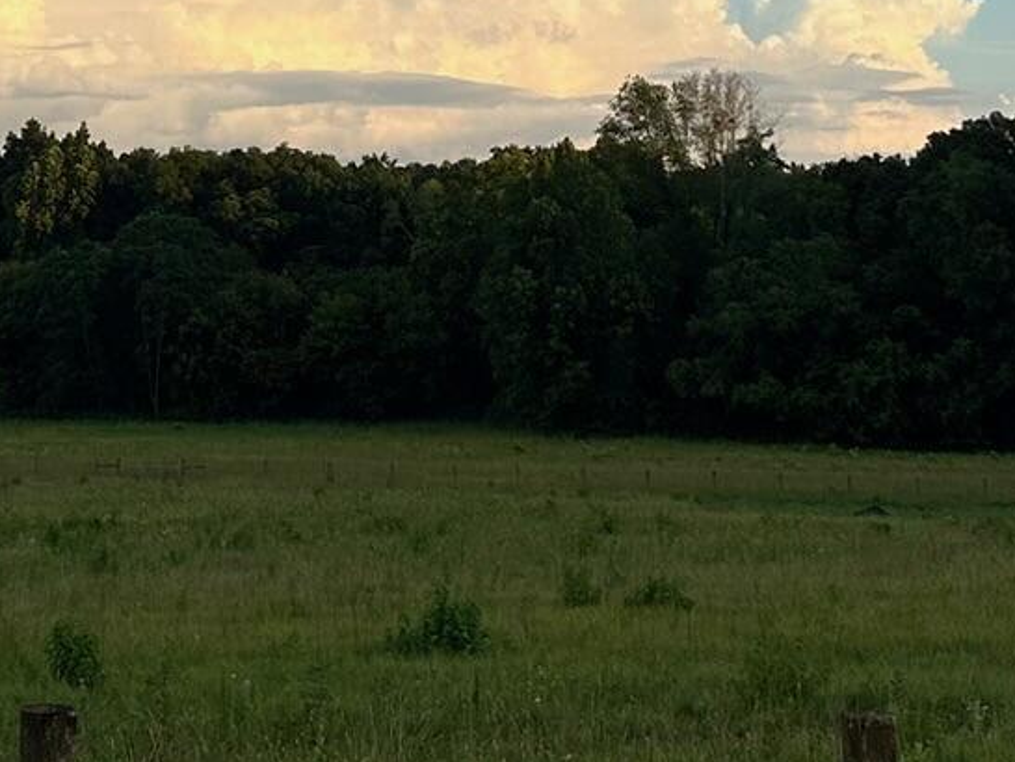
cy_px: -256
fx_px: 2640
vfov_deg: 15.5
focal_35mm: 90
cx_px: 134
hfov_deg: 21.4
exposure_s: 1/1779
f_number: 1.78
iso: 80
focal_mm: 6.86
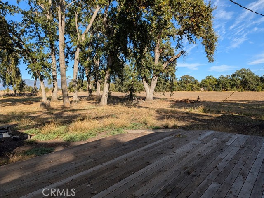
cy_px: 99
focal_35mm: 24
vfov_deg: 56.9
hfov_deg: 71.6
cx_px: 132
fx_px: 183
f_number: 1.68
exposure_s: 1/1037
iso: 22
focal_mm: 6.9
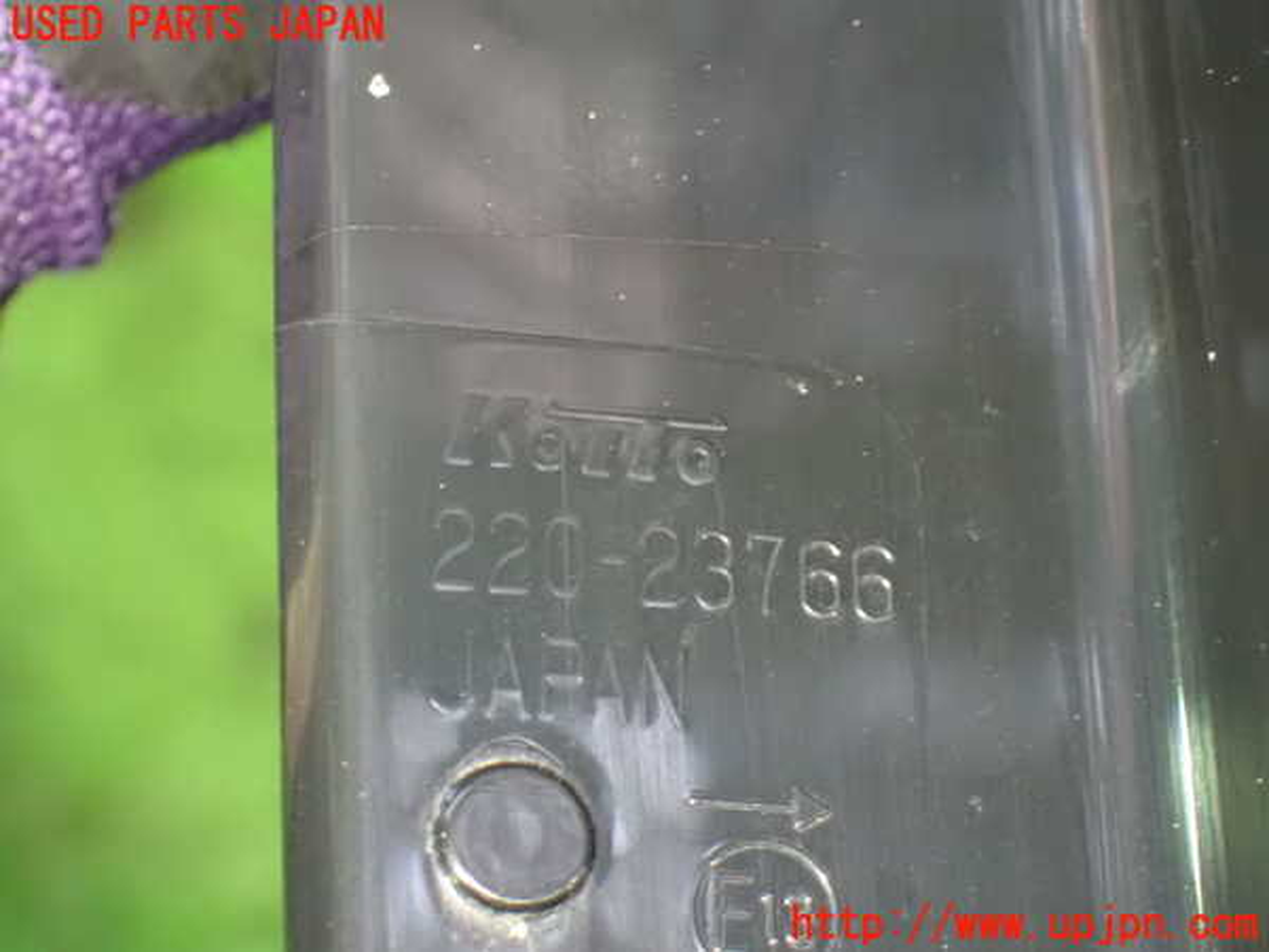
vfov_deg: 14.8
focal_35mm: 100
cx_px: 634
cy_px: 476
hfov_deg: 19.6
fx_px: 3666
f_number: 4.9
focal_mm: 18
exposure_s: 1/8
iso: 1600
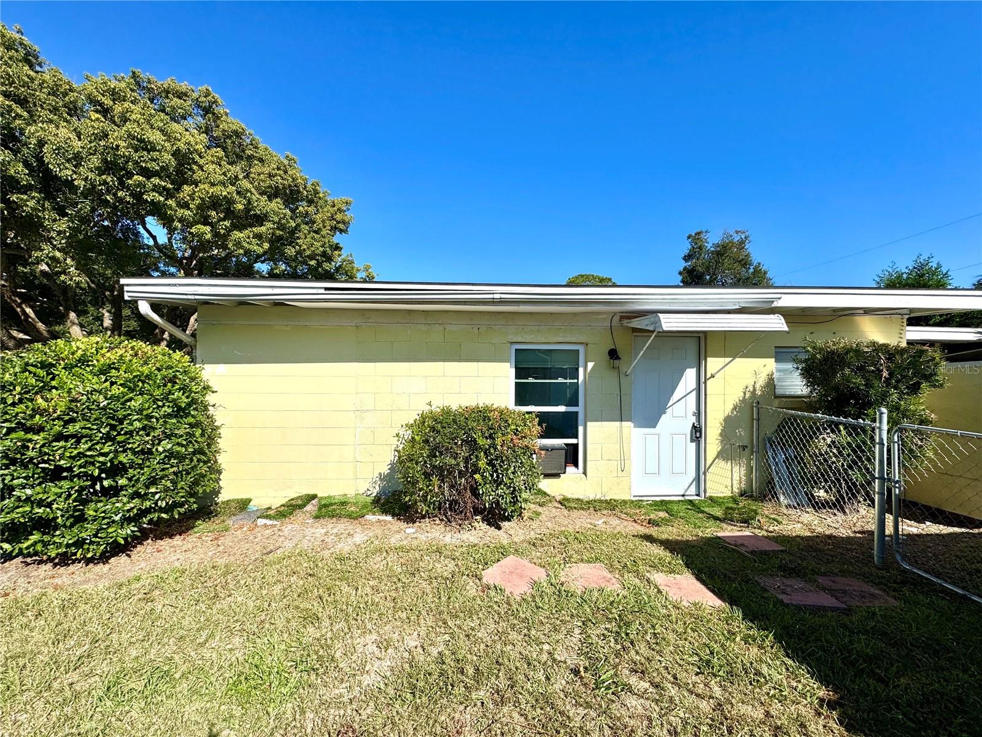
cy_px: 368
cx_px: 491
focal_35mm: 14
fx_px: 397
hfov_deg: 102.1
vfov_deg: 85.7
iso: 50
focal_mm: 2.22
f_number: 2.2
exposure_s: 1/3906
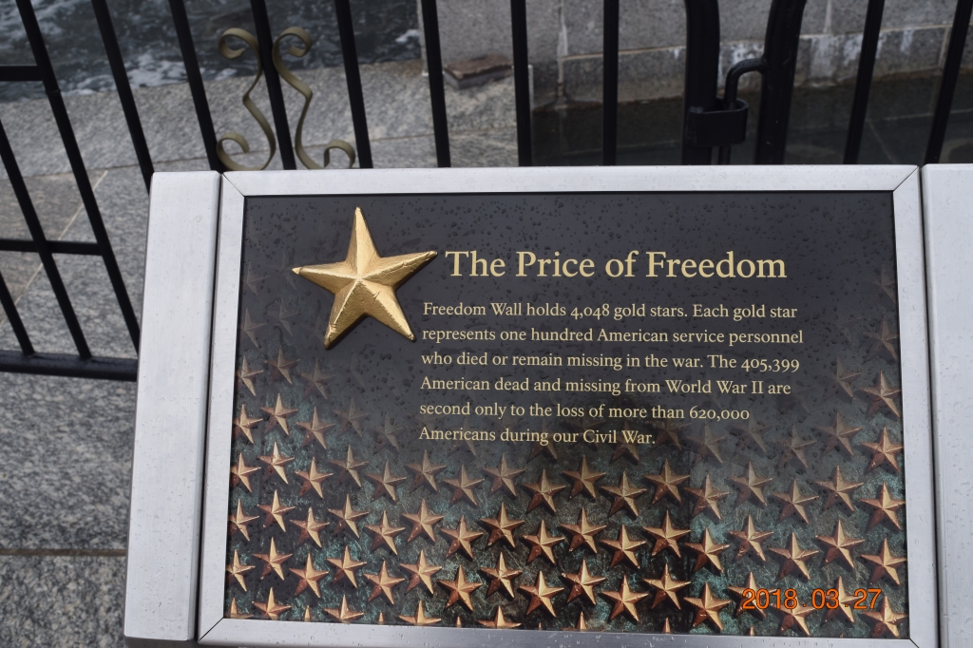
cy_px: 324
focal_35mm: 38
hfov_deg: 51.3
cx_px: 486
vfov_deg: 35.5
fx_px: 1013
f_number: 8
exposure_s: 1/250
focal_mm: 25
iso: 200
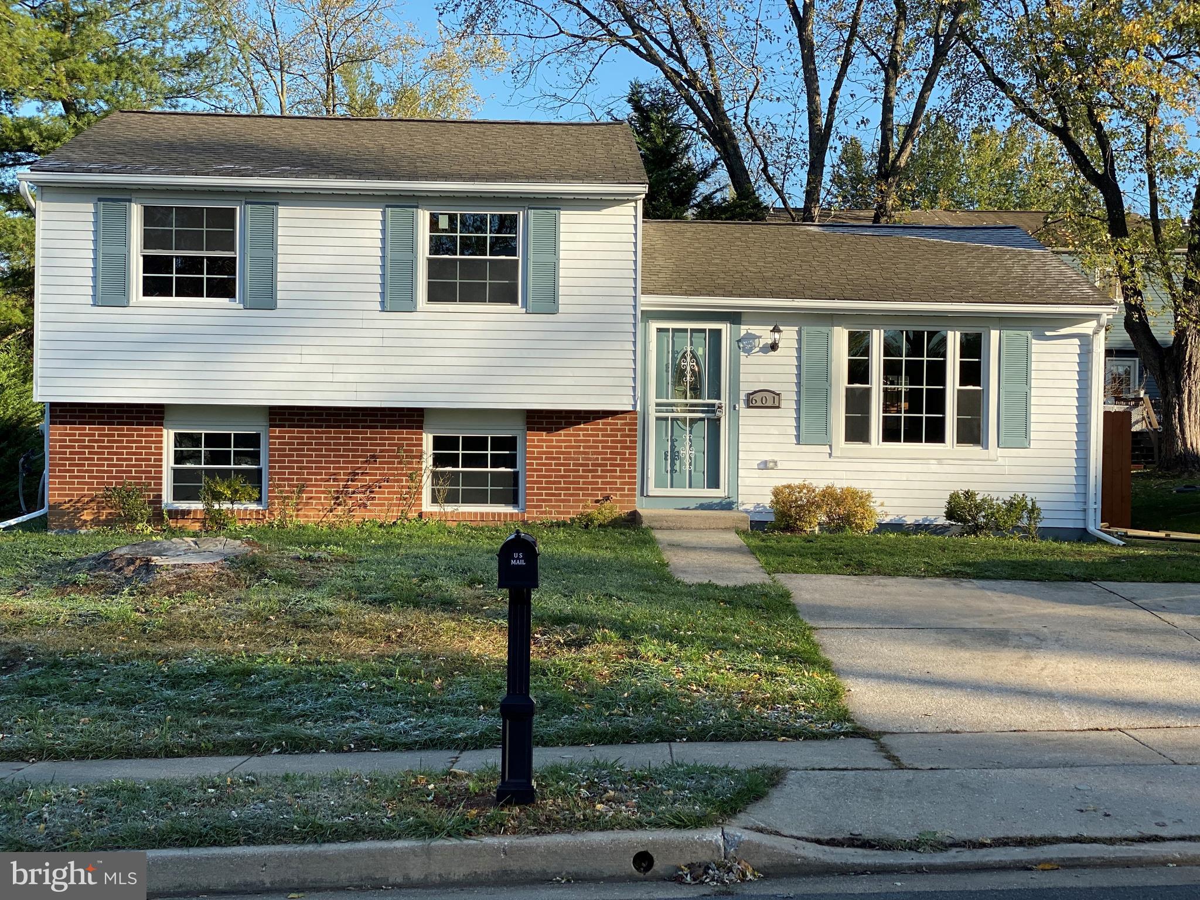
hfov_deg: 36.8
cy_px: 450
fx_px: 1803
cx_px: 600
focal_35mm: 52
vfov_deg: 28.0
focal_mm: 6
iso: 20
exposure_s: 1/578
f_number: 2
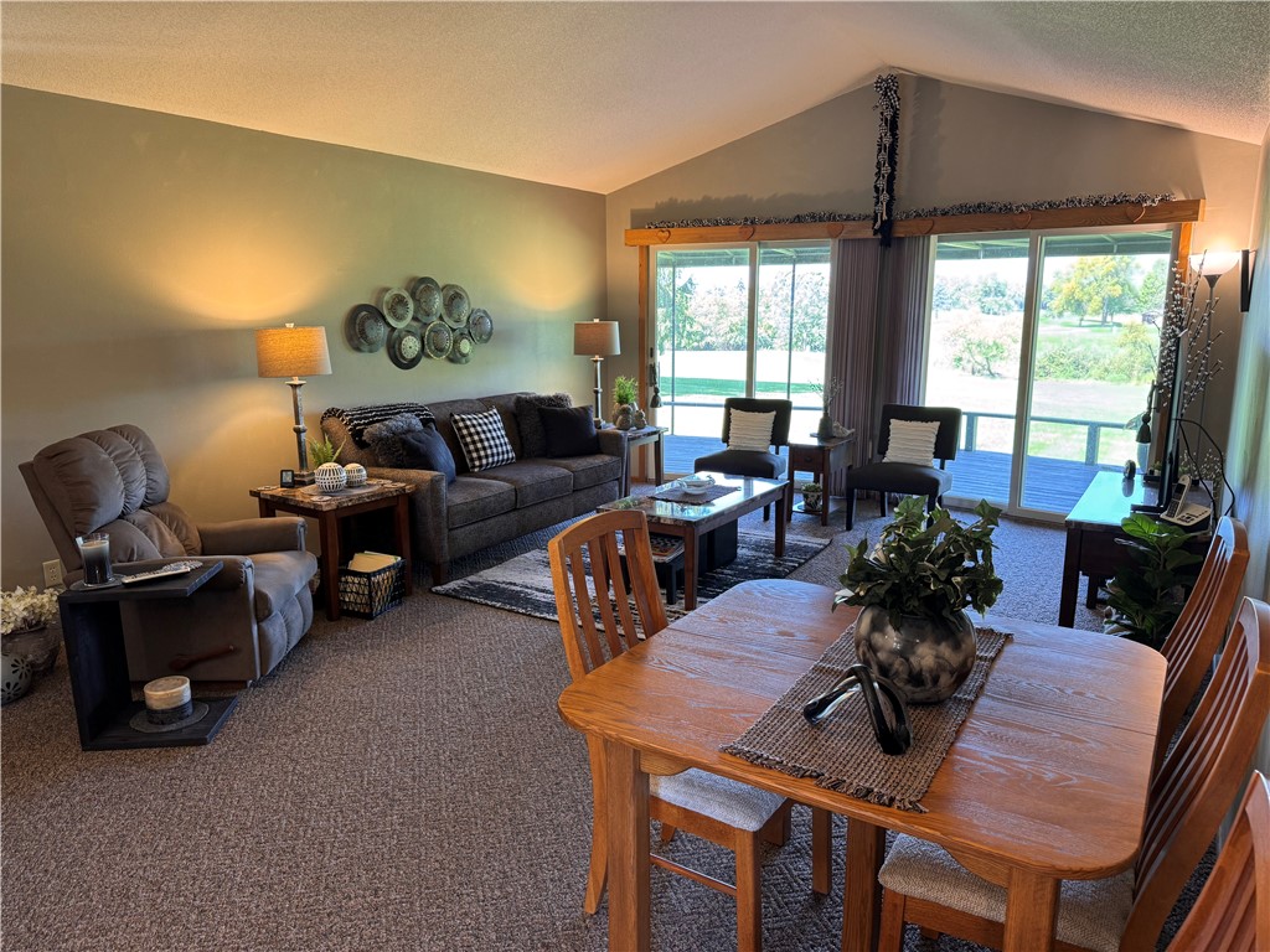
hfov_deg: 71.6
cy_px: 476
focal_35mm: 24
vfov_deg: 56.8
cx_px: 635
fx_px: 881
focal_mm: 6.76
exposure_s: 1/60
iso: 125
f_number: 1.78
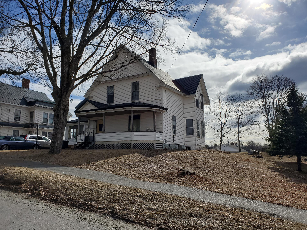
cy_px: 115
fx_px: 231
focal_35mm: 26
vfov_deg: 53.1
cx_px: 154
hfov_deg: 67.3
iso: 50
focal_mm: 4.3
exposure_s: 1/5229
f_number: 2.4
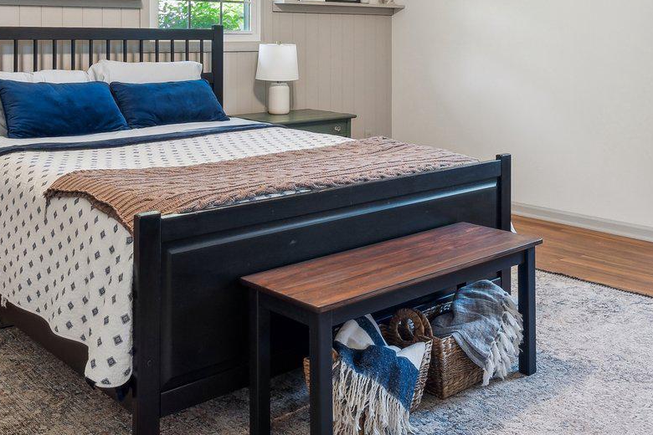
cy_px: 42
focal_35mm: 42
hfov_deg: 46.4
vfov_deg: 30.5
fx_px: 762
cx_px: 349
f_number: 8
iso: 200
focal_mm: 16
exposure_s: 1/4
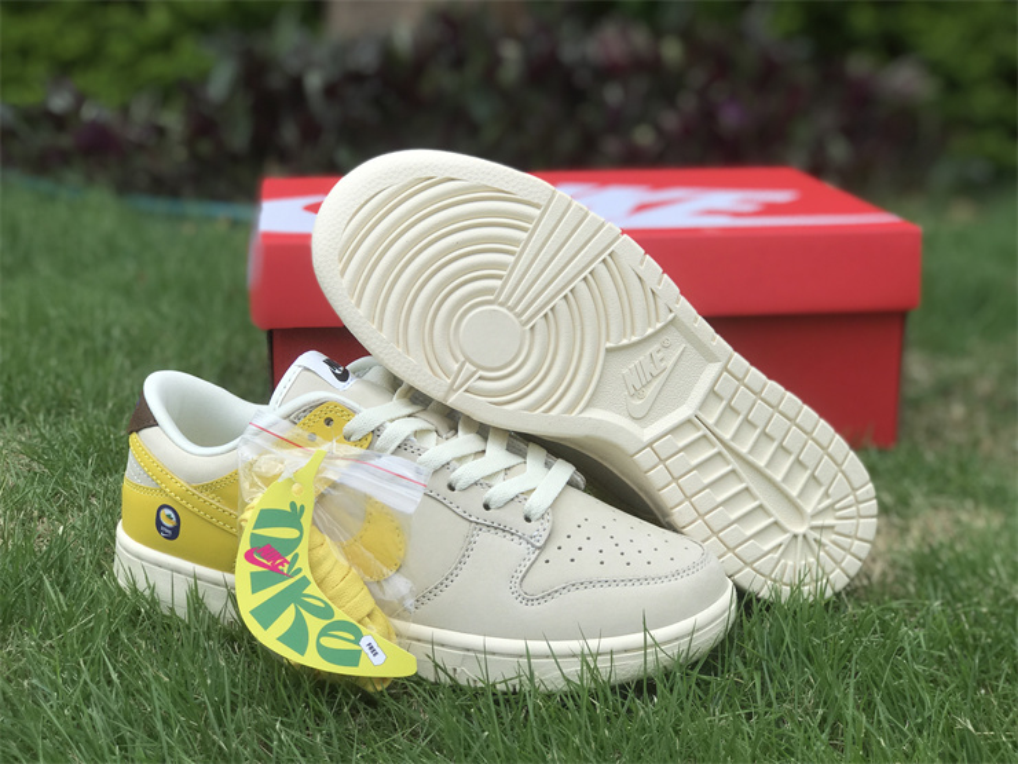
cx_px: 509
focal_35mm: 57
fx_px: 1676
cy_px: 382
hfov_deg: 33.8
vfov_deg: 25.7
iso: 20
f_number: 2.8
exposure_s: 1/847
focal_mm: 6.6
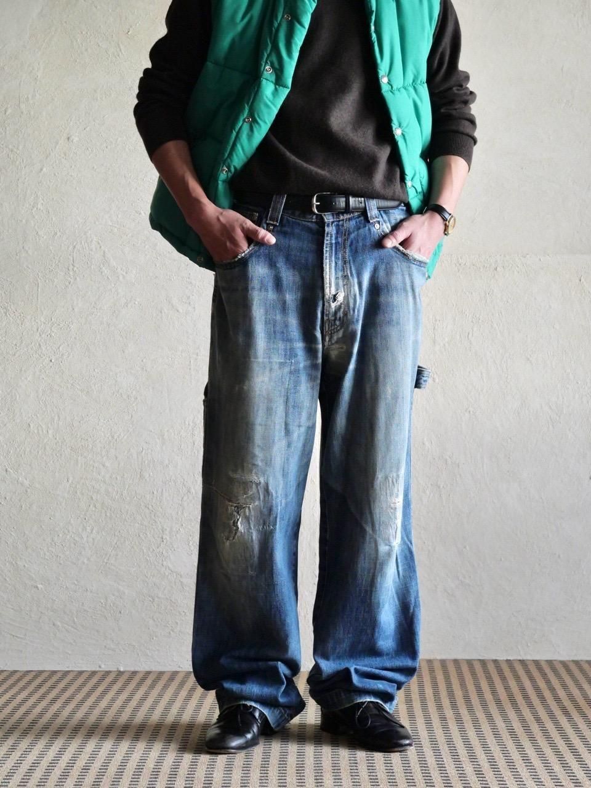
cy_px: 394
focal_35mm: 80
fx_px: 1821
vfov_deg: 24.4
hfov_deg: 18.4
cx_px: 296
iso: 2000
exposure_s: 1/100
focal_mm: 40
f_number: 3.9
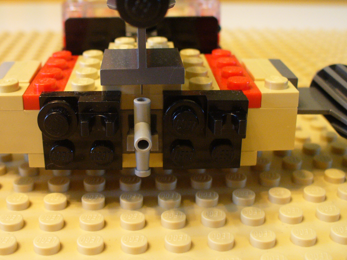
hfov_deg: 38.8
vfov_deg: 29.6
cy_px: 102
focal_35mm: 49
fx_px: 491
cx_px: 146
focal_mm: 6.1
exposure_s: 1/10
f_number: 2.8
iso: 200
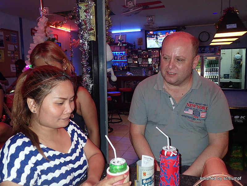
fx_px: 214
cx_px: 124
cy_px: 93
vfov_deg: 46.8
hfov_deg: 60.0
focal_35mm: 30
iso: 320
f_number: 2.3
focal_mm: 5.5
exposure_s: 1/30
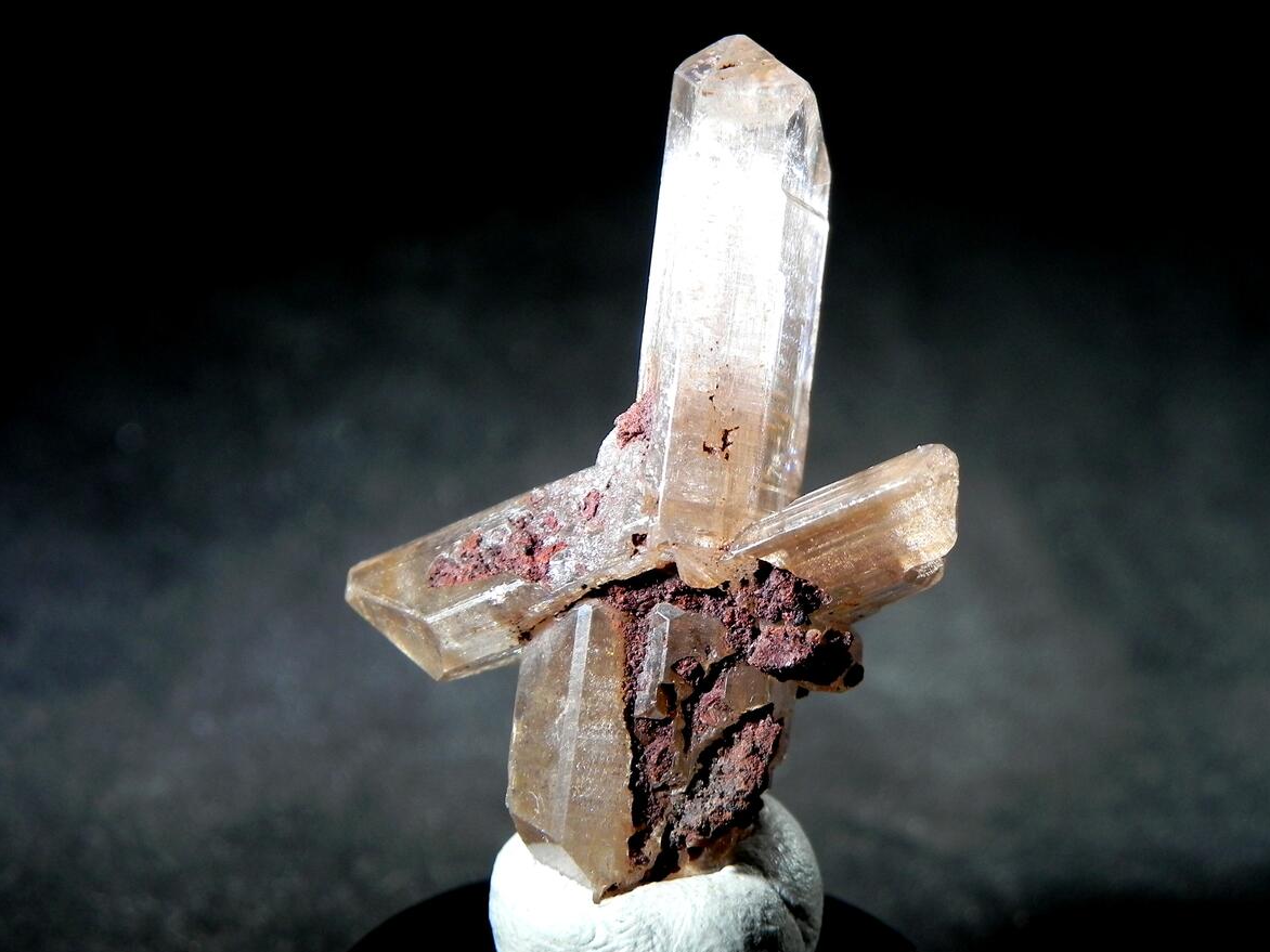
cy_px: 488
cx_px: 658
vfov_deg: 18.4
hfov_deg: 24.4
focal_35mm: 80
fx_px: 2935
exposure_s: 1/67.5
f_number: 4
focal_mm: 13.4
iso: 160
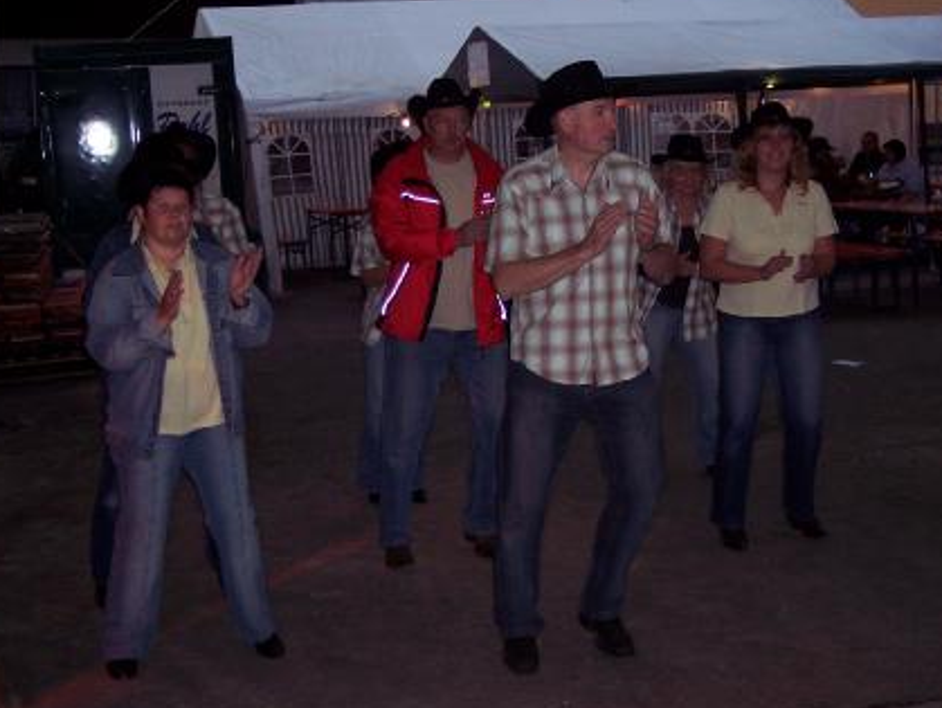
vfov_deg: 23.7
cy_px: 385
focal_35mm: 62
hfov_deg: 31.1
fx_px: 1689
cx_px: 531
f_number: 3.4
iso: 140
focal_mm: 10.7
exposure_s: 1/60
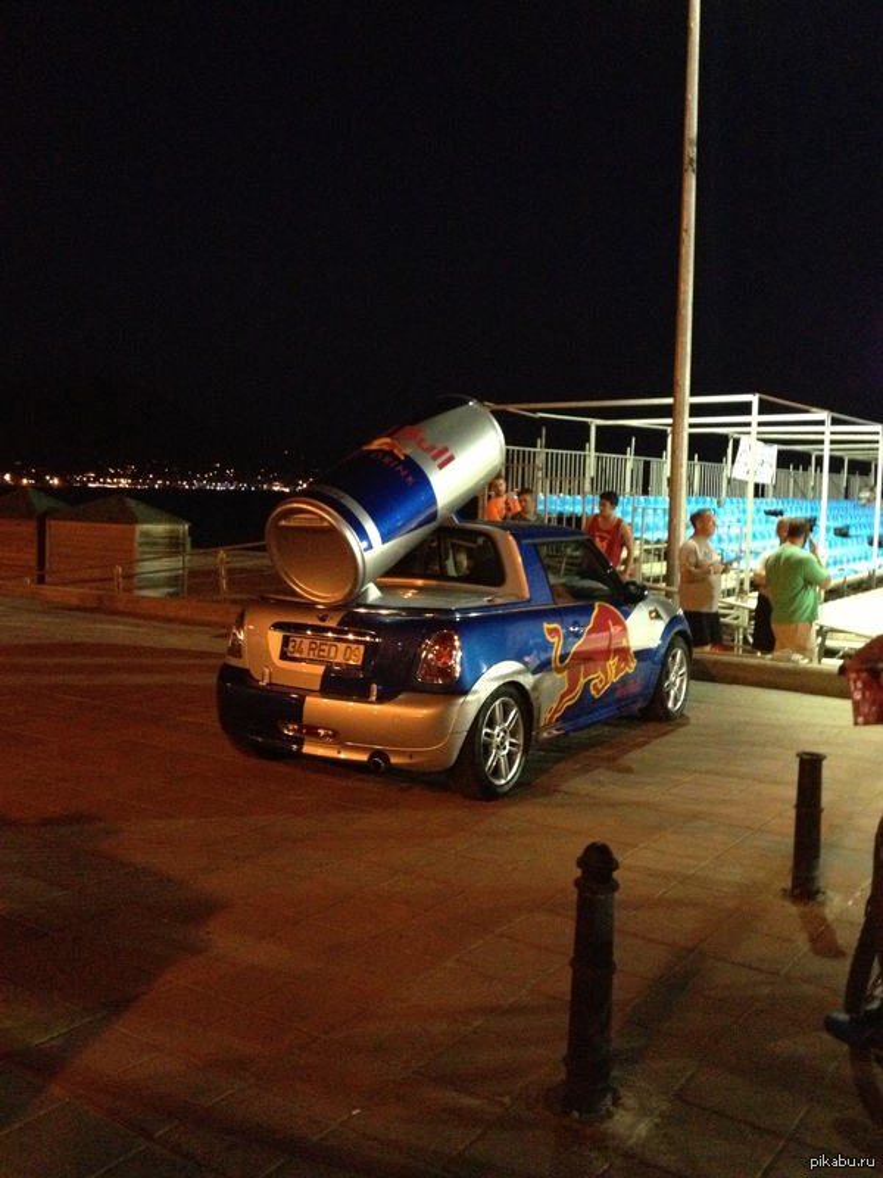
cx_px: 442
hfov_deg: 40.7
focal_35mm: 35
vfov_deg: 52.6
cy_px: 589
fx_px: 1190
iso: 800
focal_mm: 4.28
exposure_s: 1/15
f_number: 2.4
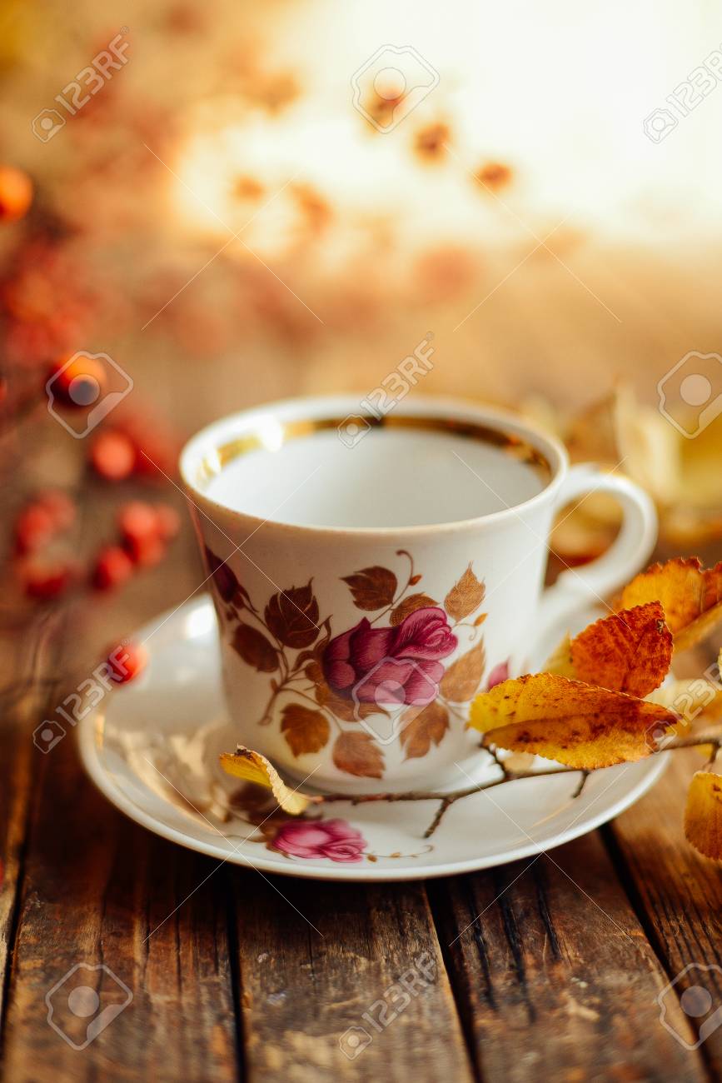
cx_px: 361
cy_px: 542
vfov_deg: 39.6
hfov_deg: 27.0
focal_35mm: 50
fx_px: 1504
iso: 125
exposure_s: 1/125
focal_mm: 50
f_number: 2.2
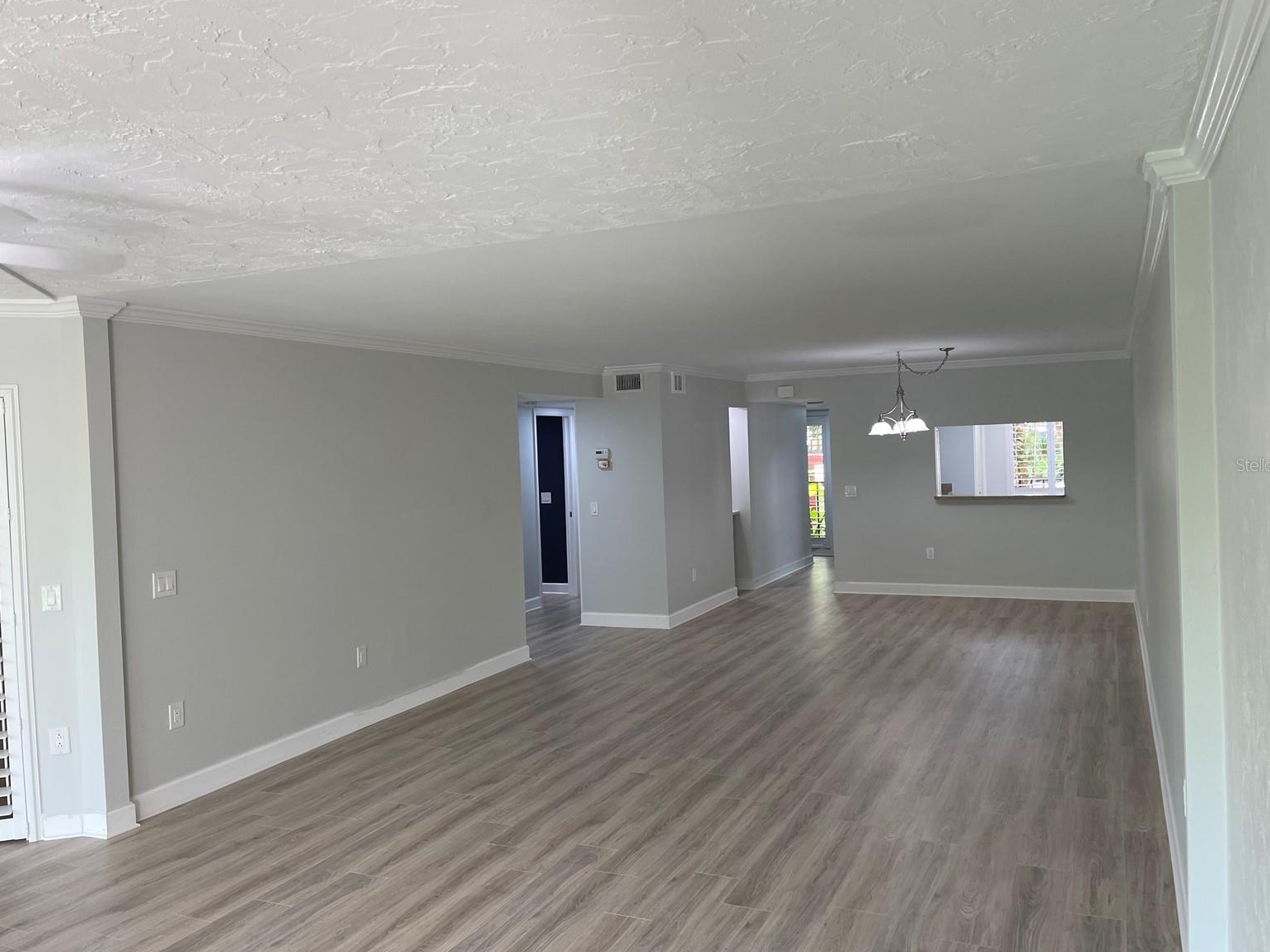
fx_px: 991
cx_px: 654
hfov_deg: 65.3
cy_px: 464
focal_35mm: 27
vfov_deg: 51.4
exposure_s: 1/120
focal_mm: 5.1
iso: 80
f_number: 1.6
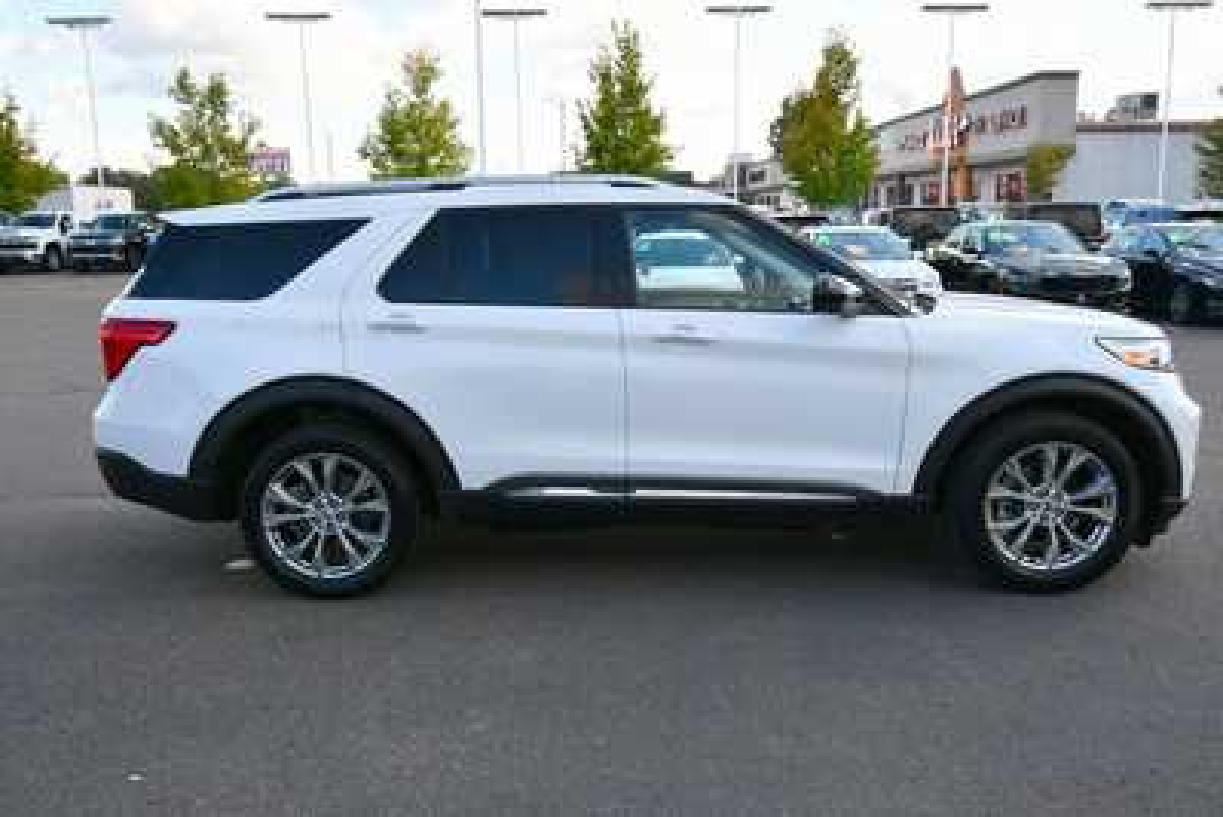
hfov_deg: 61.9
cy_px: 408
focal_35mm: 30
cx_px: 612
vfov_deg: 43.6
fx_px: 1019
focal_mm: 20
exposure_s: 1/250
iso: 200
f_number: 6.3
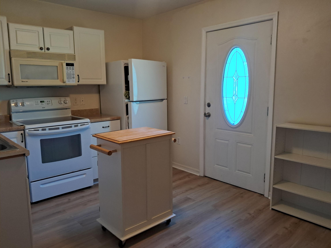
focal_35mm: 27
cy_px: 124
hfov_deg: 65.3
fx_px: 258
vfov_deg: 51.4
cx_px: 166
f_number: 1.8
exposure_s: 1/60
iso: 500
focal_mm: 4
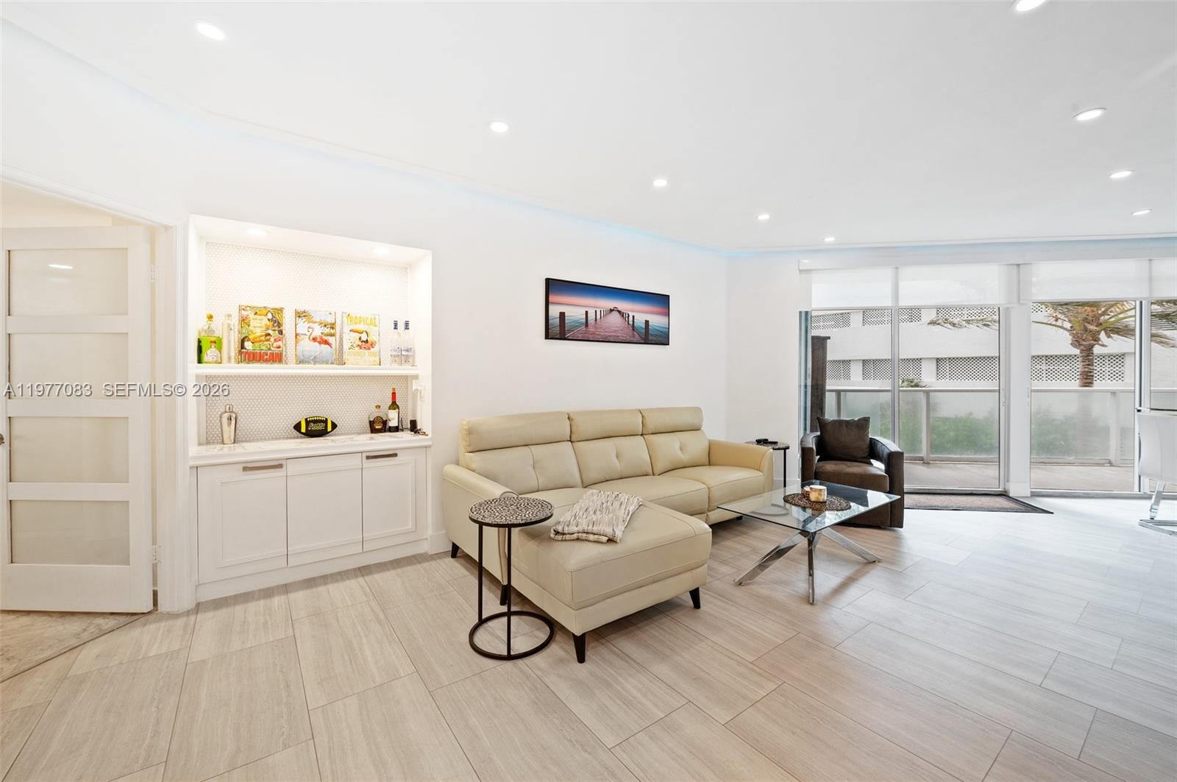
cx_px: 588
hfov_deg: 104.3
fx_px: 457
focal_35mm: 14
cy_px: 391
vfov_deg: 81.1
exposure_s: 1/3
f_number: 8
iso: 200
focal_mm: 14
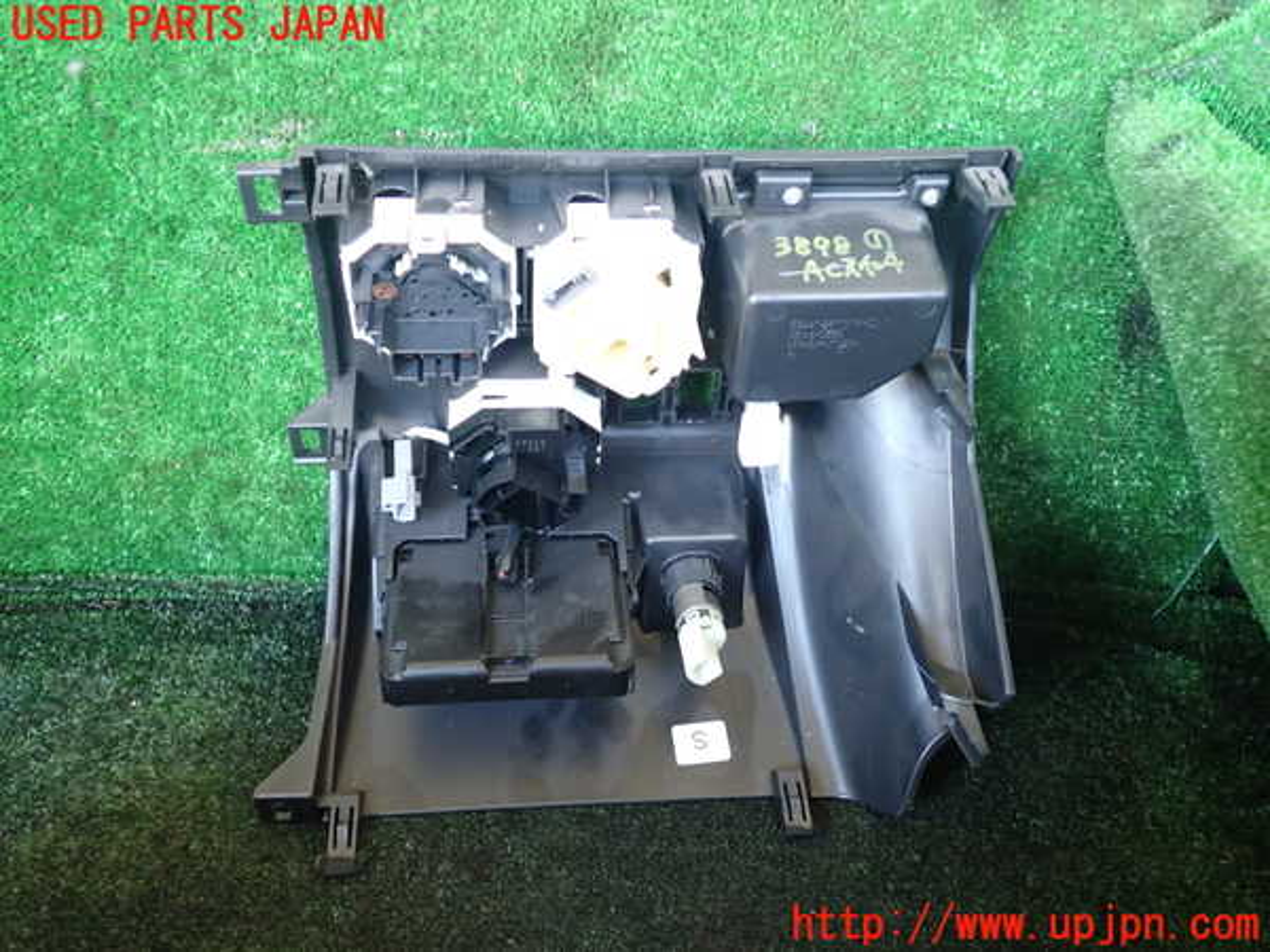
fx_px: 1101
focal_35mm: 30
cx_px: 635
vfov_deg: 46.8
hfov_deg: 60.0
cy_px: 476
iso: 400
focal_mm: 5.4
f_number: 2.3
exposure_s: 1/30
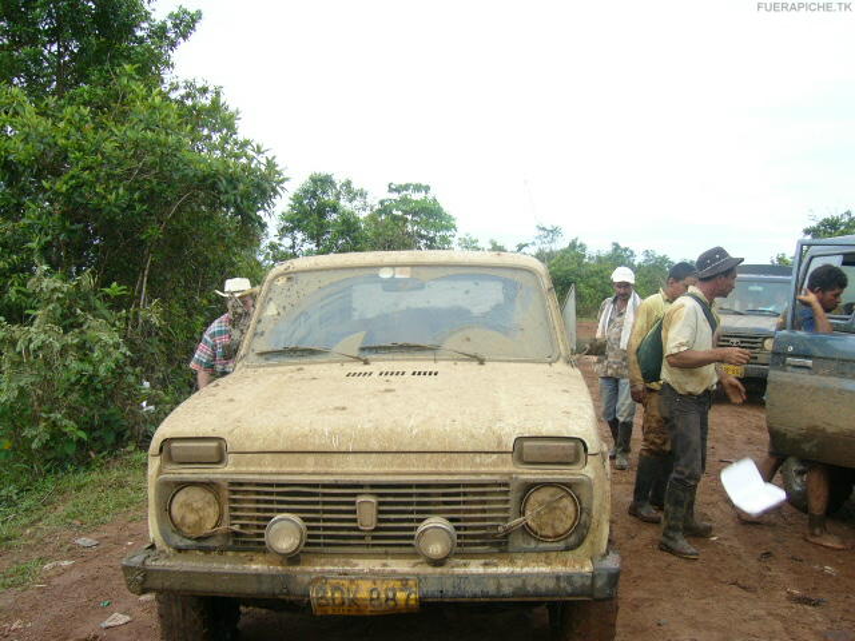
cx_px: 428
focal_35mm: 35
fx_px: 864
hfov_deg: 52.6
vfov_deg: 40.7
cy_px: 320
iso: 50
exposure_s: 1/60
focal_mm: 5.8
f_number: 8
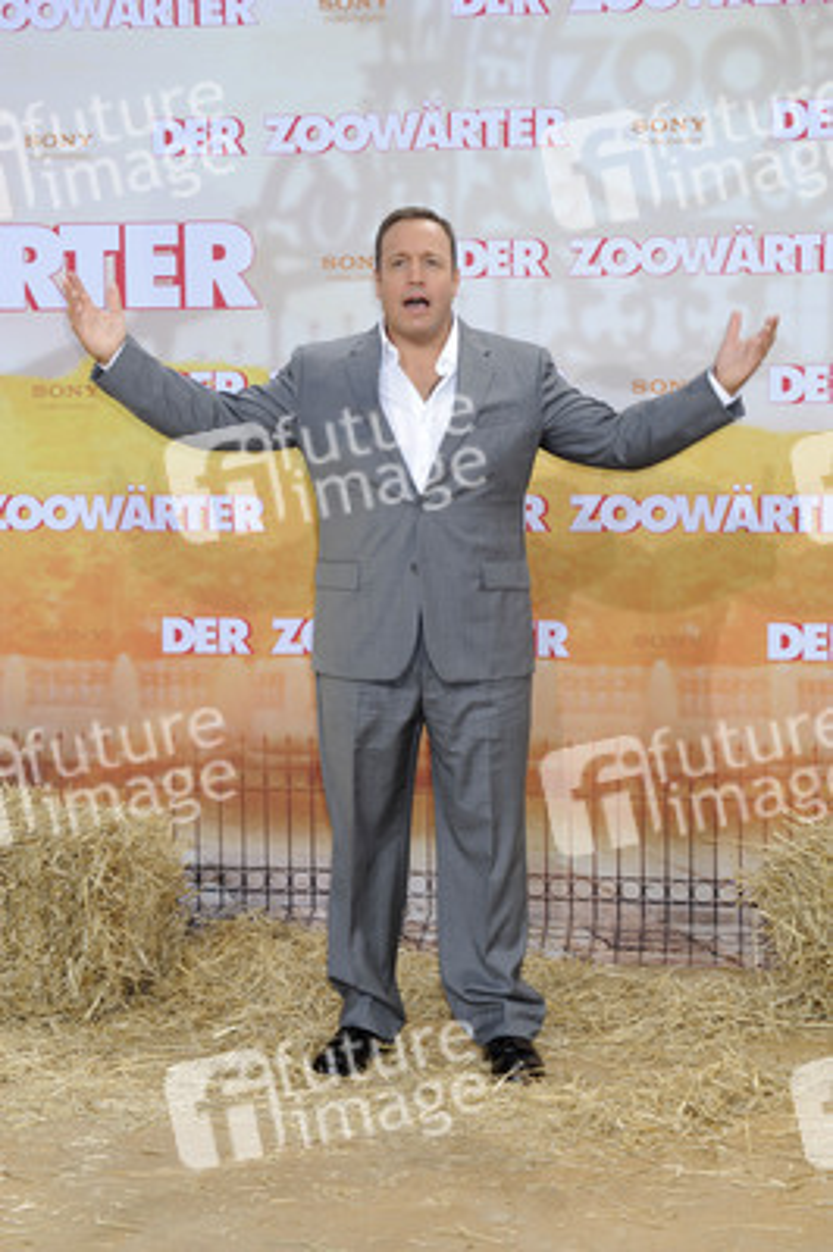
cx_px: 416
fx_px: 3129
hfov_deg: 15.2
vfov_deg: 22.6
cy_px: 626
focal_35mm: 90
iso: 500
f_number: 6.3
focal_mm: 90
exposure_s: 1/160
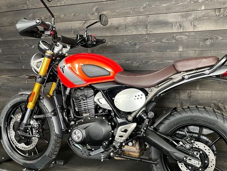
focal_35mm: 35
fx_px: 230
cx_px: 128
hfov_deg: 52.4
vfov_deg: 40.7
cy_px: 95
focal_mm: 4.2
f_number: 1.6
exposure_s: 1/50
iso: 320
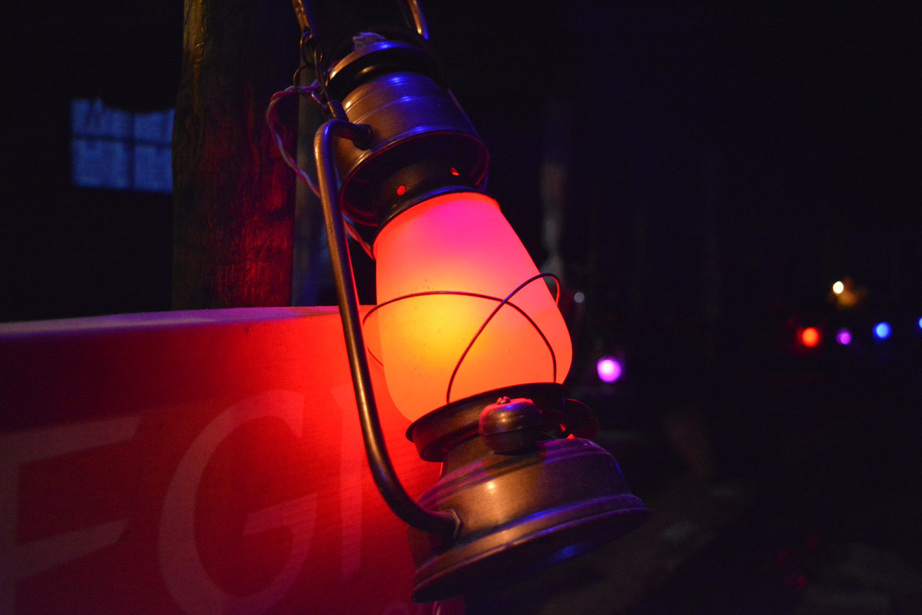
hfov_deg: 53.1
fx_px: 922
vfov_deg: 36.9
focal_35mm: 36
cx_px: 461
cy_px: 308
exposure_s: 1/50
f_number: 4
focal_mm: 24
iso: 6400
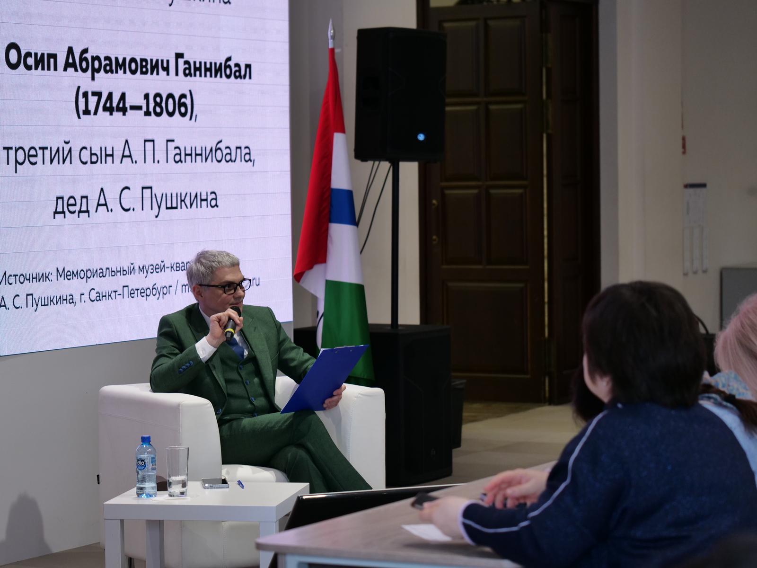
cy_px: 284
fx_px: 2493
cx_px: 378
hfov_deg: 17.3
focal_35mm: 114
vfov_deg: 13.0
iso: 320
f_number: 2.8
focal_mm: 57
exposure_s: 1/125
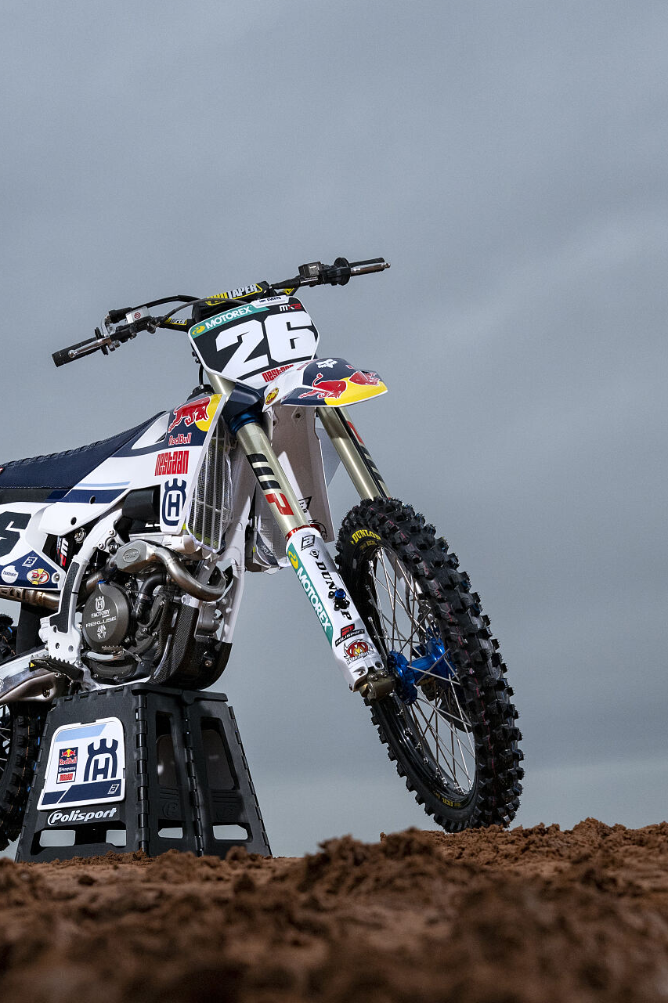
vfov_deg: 39.0
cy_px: 691
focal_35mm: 50
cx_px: 235
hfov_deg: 26.8
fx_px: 1393
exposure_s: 1/1000
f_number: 6.3
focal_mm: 24
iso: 400
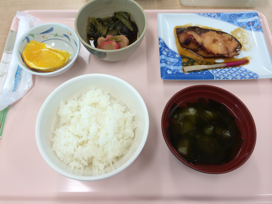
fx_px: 236
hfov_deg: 60.0
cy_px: 102
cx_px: 136
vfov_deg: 46.8
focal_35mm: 30
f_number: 2.2
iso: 50
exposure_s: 1/60
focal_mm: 4.12
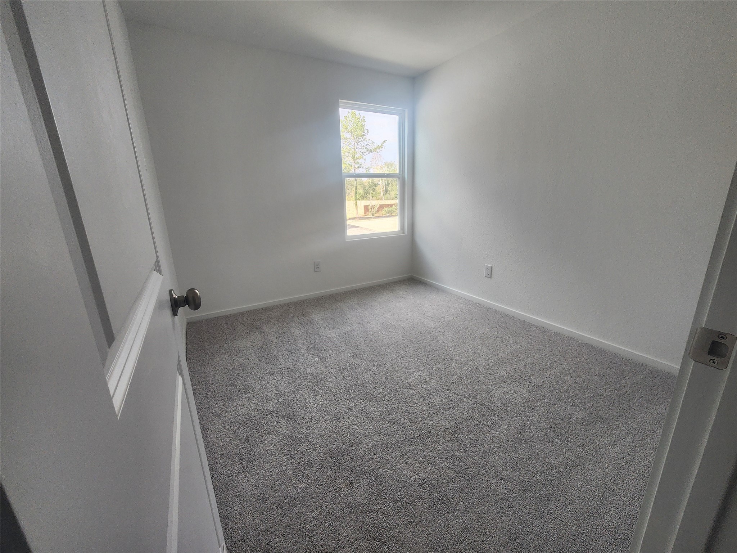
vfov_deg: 89.9
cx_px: 368
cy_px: 276
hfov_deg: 106.2
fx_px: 277
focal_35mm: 13
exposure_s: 1/120
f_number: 2.2
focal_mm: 2.2
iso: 80
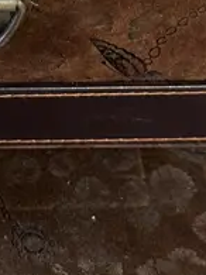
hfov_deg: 11.5
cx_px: -58
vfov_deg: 14.8
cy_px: -104
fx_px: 1001
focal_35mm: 126
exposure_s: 1/50
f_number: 1.78
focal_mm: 6.86
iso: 200
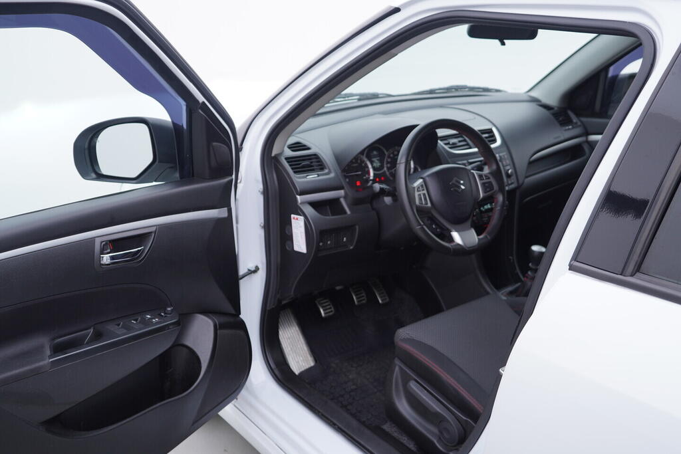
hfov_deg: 53.1
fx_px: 681
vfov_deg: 36.9
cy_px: 227
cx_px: 340
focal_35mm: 36
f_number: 3.2
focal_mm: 24
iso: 125
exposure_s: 1/50
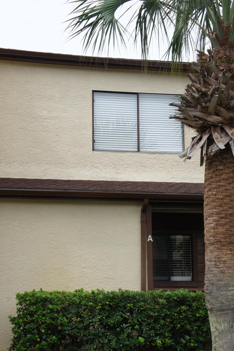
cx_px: 128
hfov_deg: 24.3
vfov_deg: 35.8
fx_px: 543
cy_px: 207
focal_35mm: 56
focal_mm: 31
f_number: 13
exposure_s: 1/250
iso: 500
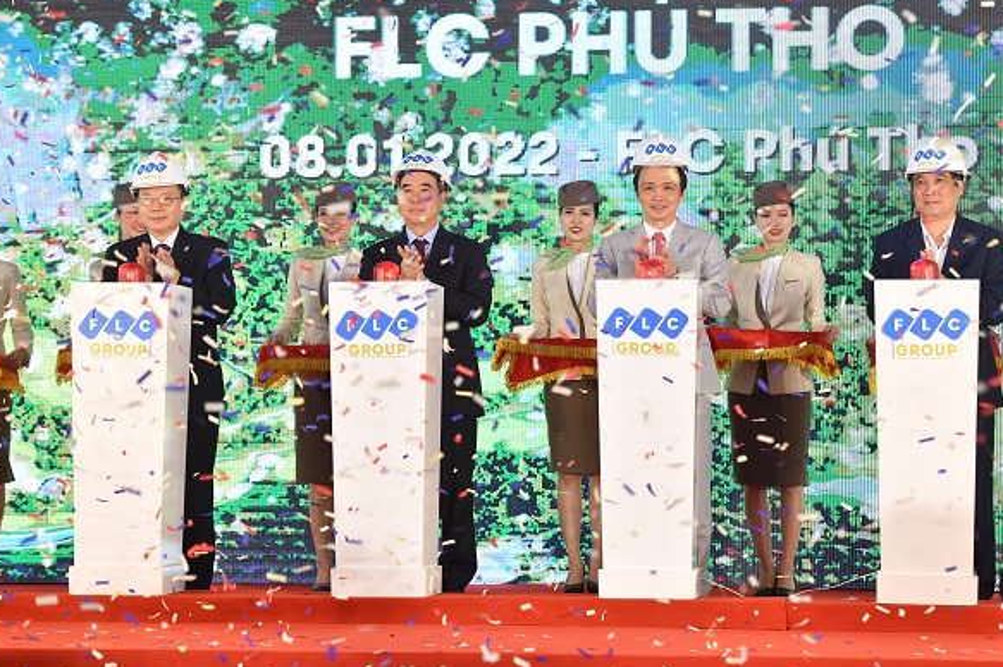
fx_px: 2812
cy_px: 327
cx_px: 525
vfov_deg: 13.5
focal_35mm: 101
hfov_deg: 20.2
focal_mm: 92
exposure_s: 1/250
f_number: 4
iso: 720
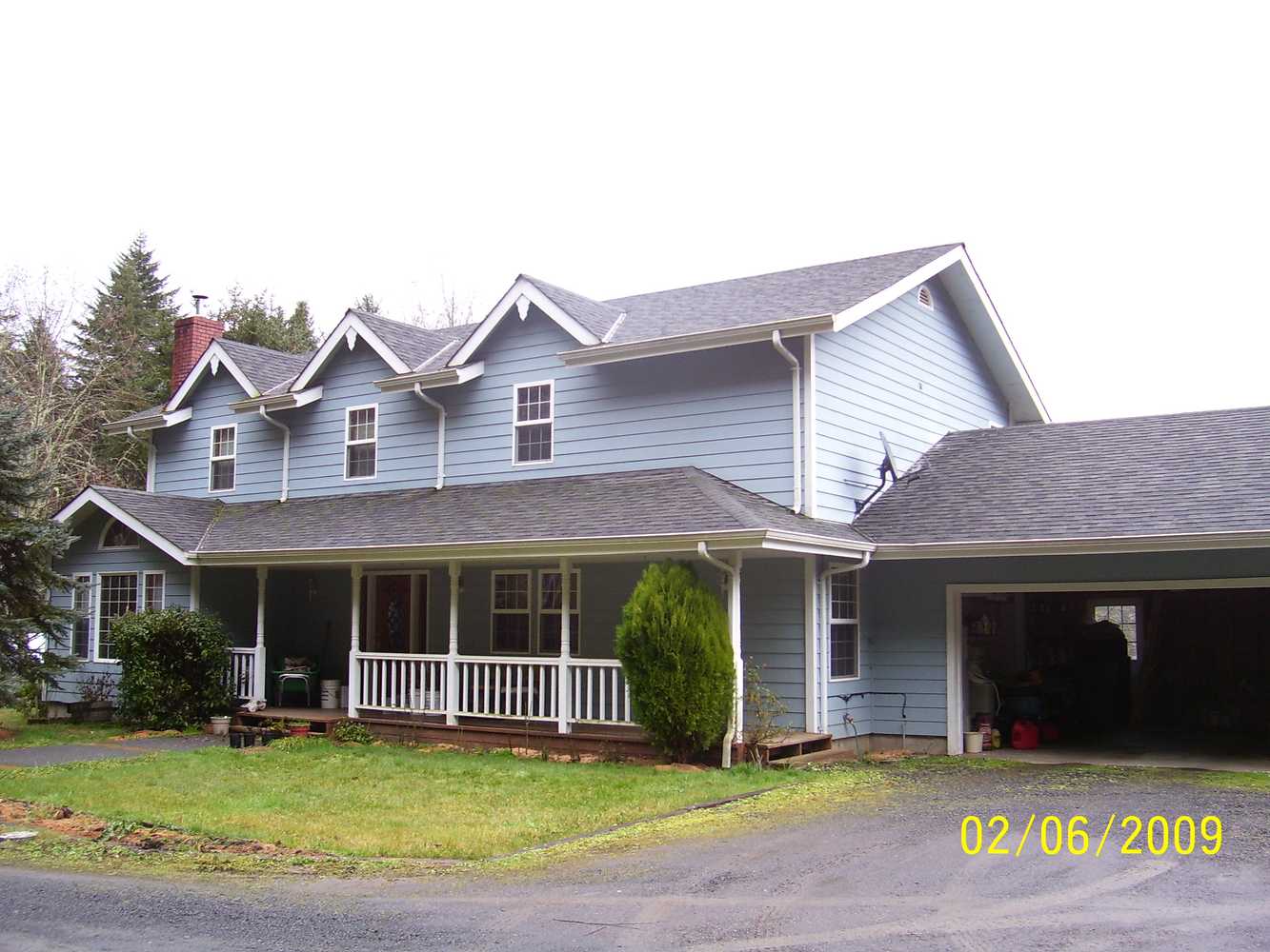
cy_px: 476
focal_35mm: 34
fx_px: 1248
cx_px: 635
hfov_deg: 54.0
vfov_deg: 41.8
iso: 80
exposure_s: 1/90
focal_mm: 5.6
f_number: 2.7
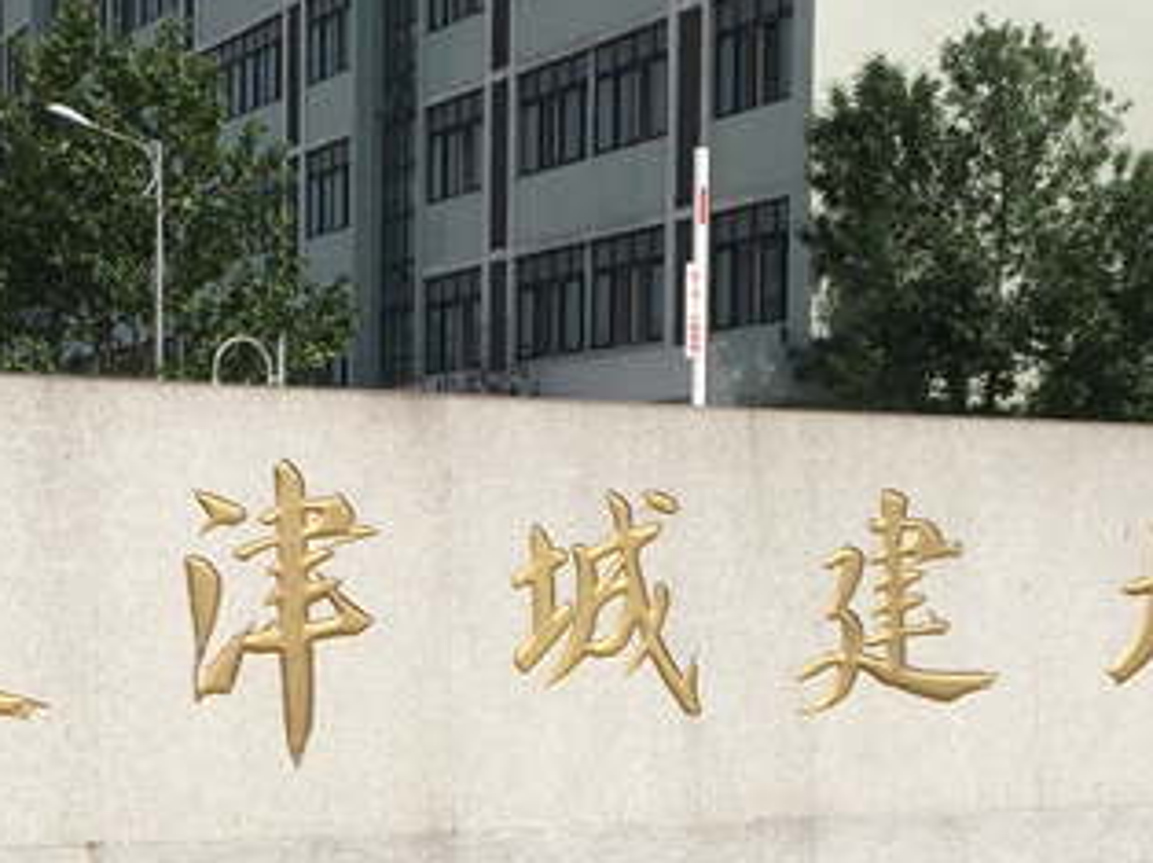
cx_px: 452
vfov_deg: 19.7
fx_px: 2463
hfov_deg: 26.3
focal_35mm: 74
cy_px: 679
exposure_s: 1/3597
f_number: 2.2
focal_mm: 4.15
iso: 32
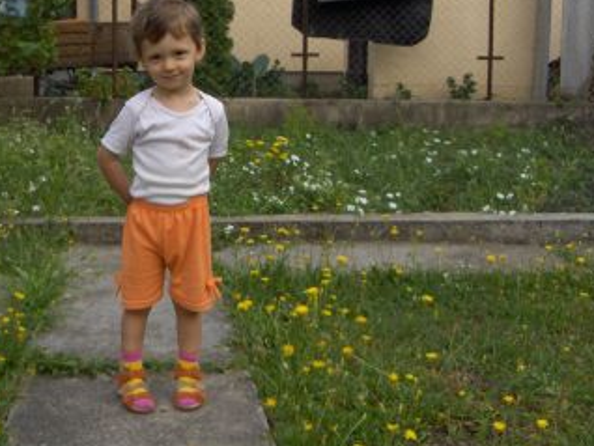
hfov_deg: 34.2
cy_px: 158
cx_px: 146
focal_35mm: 55
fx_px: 944
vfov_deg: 26.5
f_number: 2.6
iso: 100
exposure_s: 1/546
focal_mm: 5.8
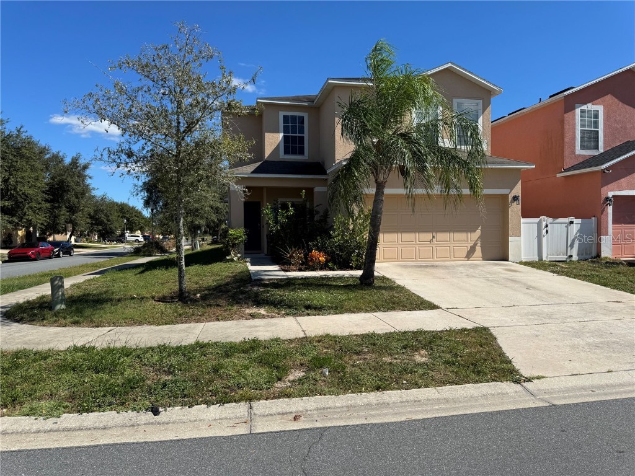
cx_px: 318
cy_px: 238
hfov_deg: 71.6
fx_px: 440
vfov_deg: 56.8
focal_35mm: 24
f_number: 1.78
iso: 80
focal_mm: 6.76
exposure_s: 1/4950
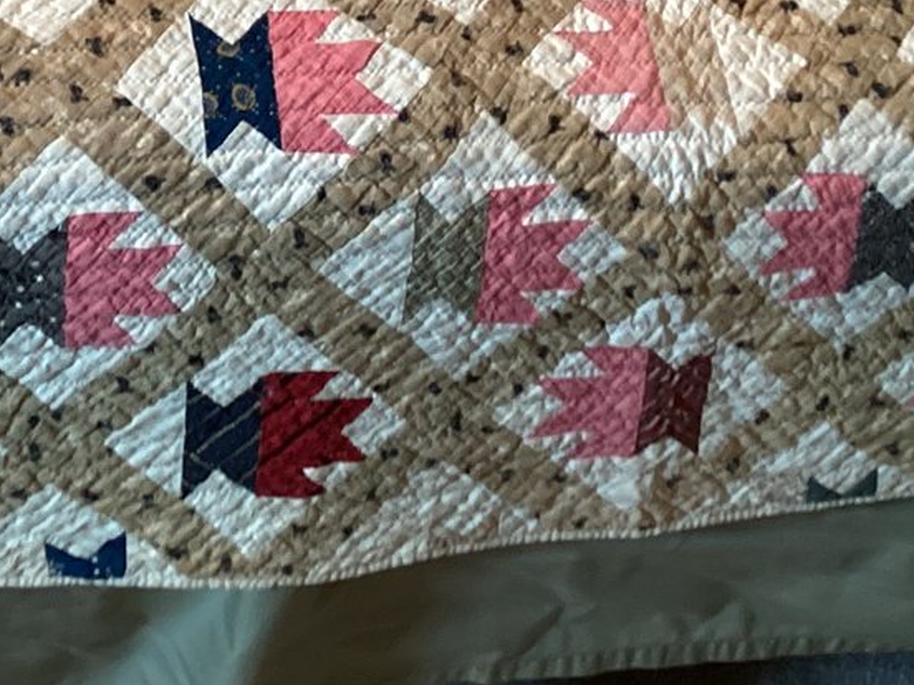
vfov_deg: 16.5
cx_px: 239
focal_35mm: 85
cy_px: -175
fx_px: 2244
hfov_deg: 22.8
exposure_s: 1/50
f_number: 2.4
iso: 200
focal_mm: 3.3
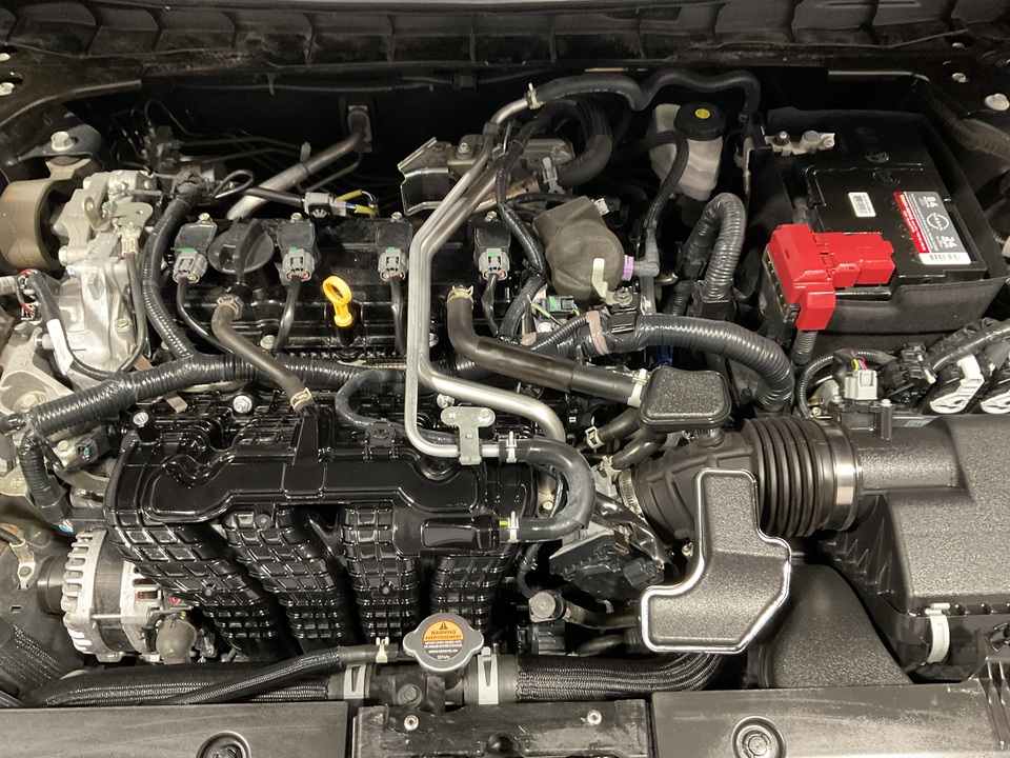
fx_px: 846
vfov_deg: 48.2
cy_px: 379
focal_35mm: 29
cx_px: 505
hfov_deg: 61.7
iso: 320
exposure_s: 1/30
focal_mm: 3
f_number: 1.8
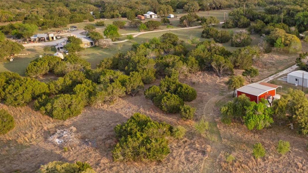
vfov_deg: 27.1
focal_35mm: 44
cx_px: 249
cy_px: 71
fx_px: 359
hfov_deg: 44.1
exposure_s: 1/80
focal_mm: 8.38
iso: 130
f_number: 2.8
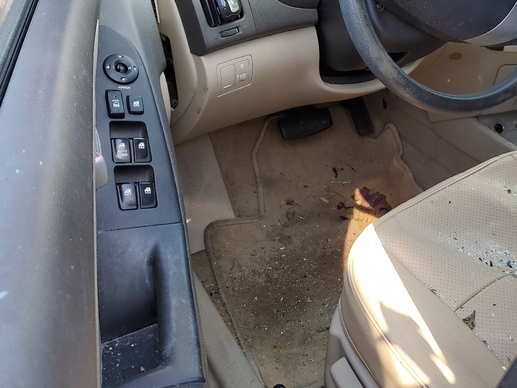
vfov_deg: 34.2
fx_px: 627
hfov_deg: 43.6
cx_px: 378
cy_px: 140
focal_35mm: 42
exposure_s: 1/127
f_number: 1.5
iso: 50
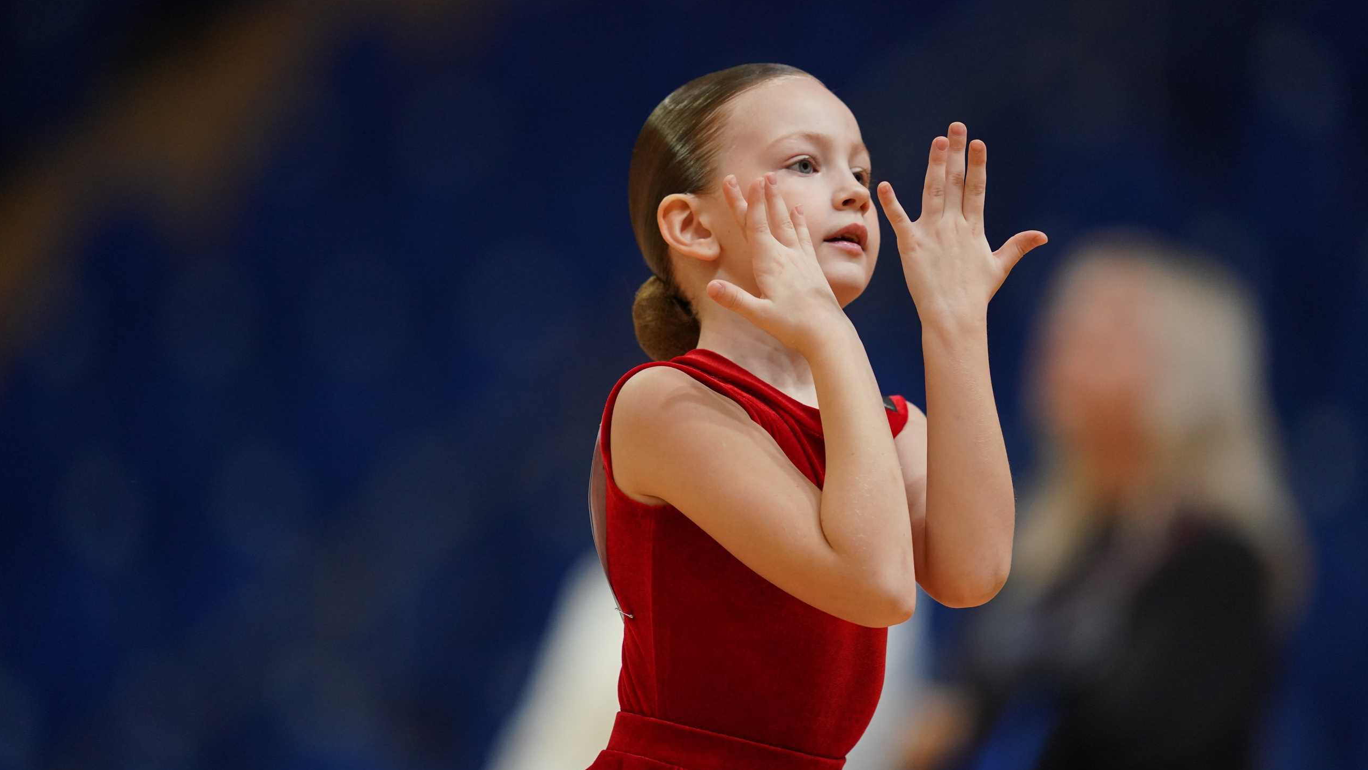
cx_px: 683
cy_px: 403
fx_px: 15236
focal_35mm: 420
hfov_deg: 5.1
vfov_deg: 2.9
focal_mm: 400
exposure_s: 1/1000
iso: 3200
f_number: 2.8
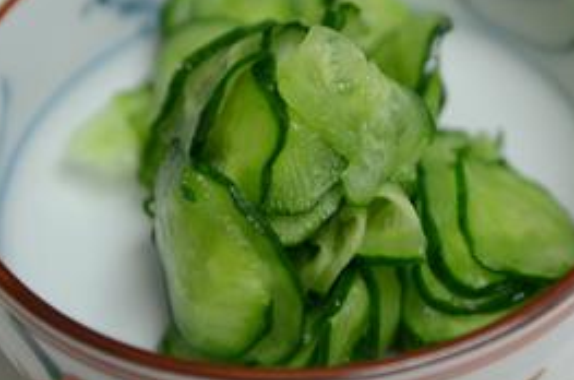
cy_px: 176
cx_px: 332
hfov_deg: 12.9
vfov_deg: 8.5
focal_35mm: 160
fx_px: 2545
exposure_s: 1/30
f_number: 4
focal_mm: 70
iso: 400
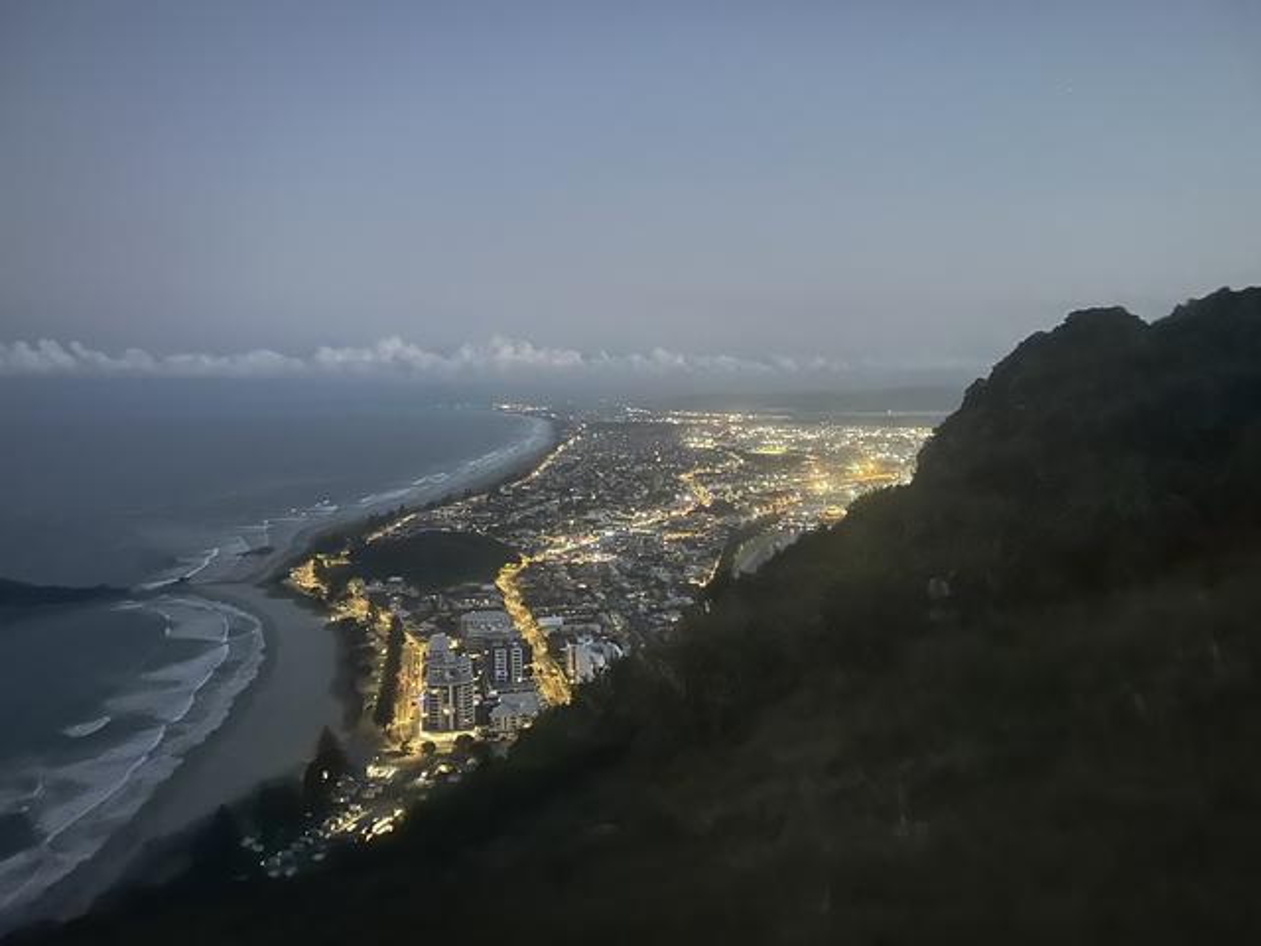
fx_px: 947
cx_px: 630
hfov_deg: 67.3
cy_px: 473
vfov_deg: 53.1
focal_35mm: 26
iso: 1000
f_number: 1.5
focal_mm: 5.7
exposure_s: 1/19
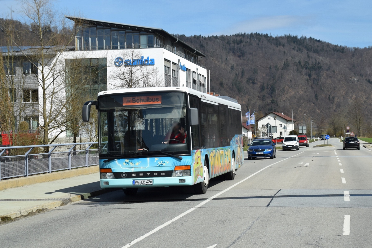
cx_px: 186
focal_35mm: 63
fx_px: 651
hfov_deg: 31.9
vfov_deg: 21.6
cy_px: 124
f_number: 10
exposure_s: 1/400
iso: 200
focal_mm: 42
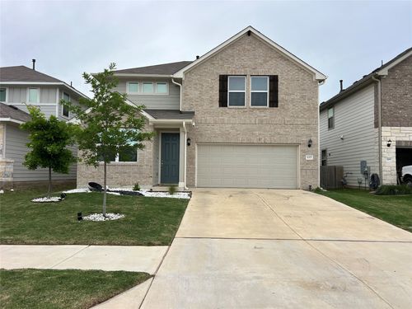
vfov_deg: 53.1
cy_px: 154
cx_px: 206
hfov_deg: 67.3
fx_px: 309
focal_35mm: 26
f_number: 1.5
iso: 50
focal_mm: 5.7
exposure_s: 1/1553
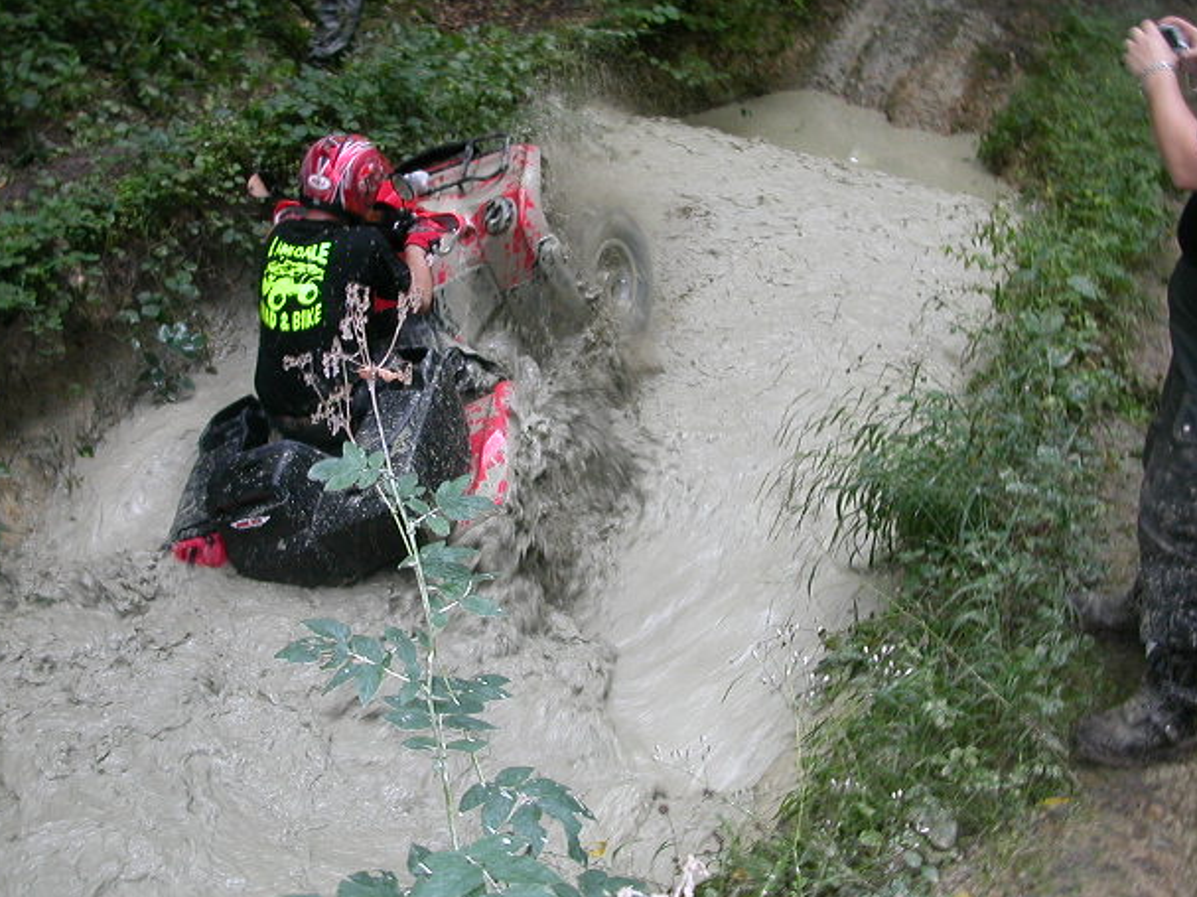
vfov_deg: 36.8
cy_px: 442
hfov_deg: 47.9
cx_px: 574
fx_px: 1348
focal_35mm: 39
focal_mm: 5.6
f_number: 2.7
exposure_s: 1/30
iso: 100
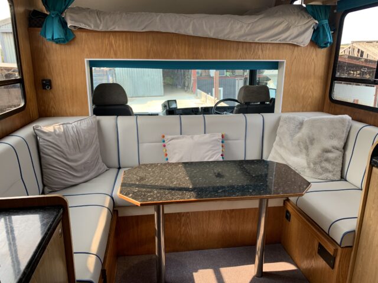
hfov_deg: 67.3
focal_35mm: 26
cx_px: 189
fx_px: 284
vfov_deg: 53.1
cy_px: 142
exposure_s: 1/121
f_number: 1.8
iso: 32
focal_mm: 4.25
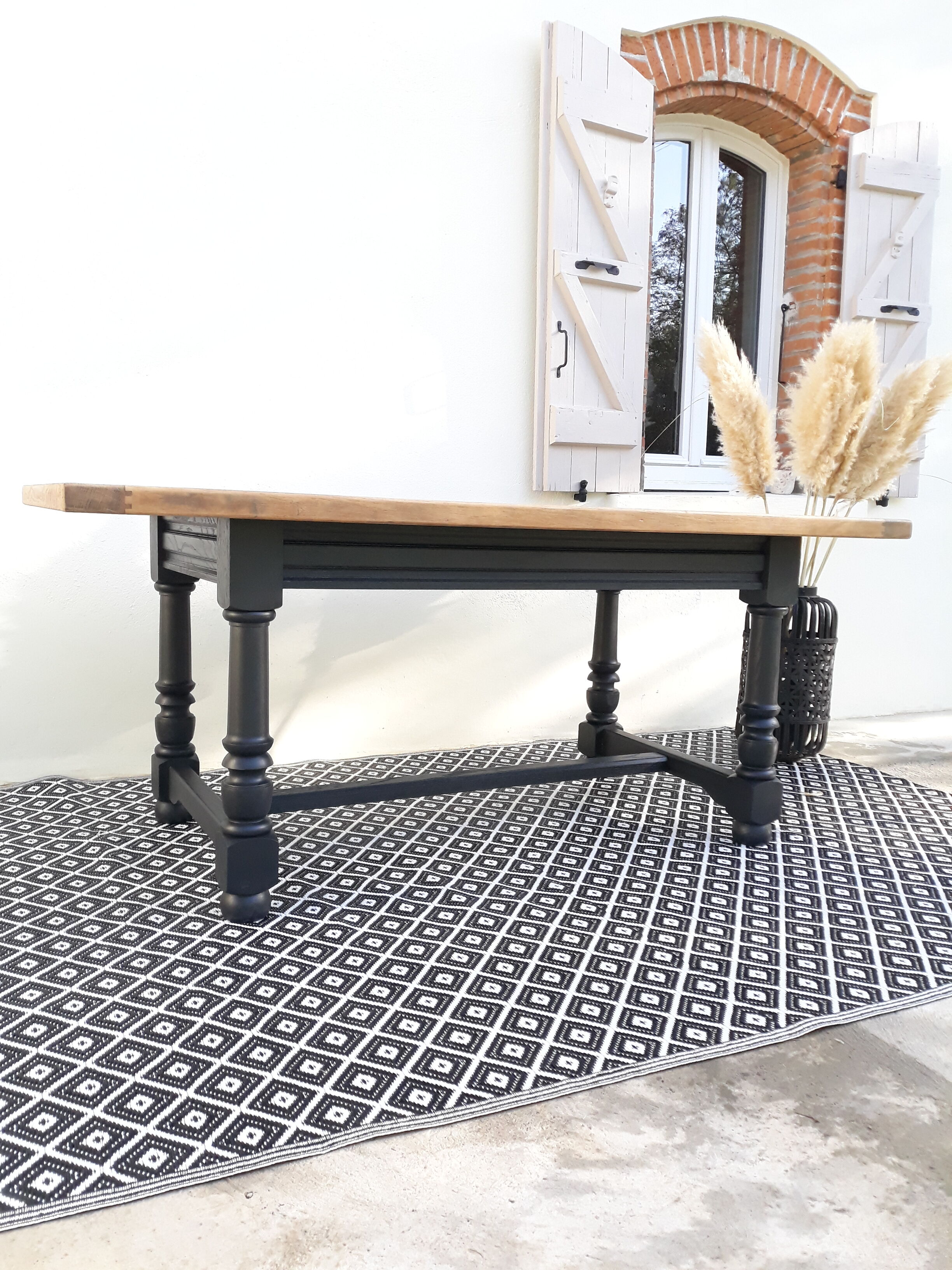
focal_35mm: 27
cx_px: 476
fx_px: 990
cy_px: 635
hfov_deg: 51.4
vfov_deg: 65.3
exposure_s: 1/649
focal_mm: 3.71
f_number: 1.7
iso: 200
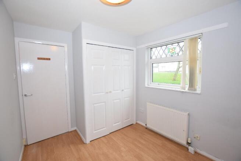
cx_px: 120
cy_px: 80
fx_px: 100
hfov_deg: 100.4
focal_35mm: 15
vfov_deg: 77.4
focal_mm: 10
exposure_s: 1/60
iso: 500
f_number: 4
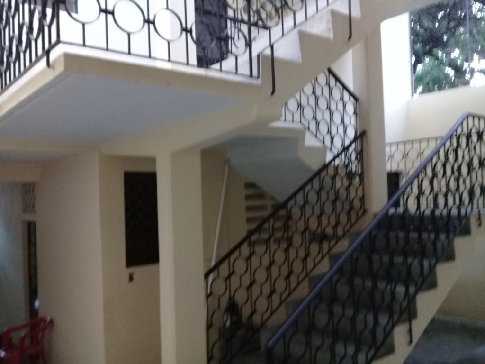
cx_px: 242
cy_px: 182
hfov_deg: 58.4
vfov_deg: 45.4
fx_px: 434
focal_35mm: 31
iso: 320
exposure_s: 1/15
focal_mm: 3.3
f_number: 2.2
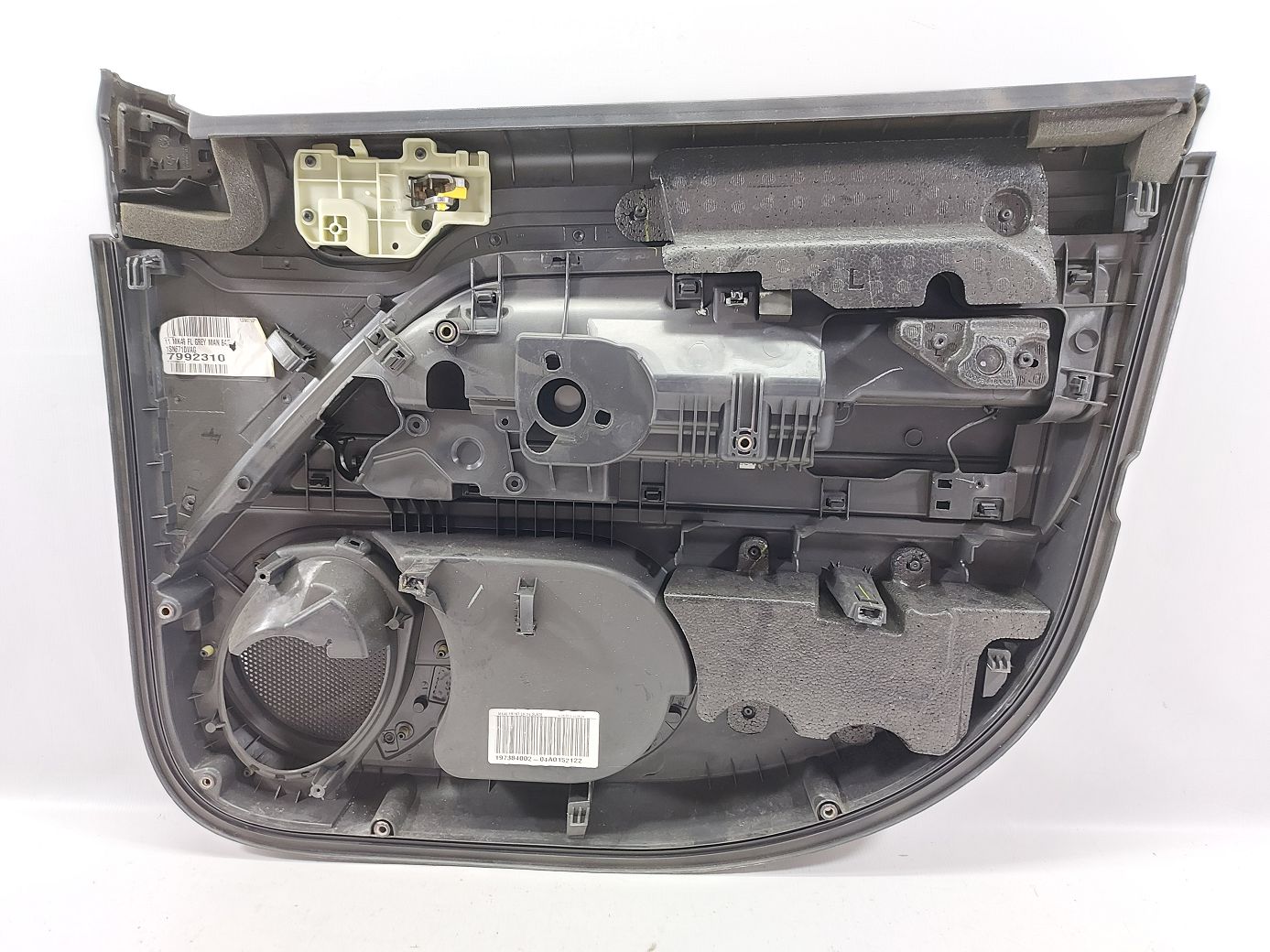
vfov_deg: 56.8
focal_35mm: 24
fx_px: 880
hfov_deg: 71.6
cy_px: 476
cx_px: 635
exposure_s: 1/33
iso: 250
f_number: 1.8
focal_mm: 5.23
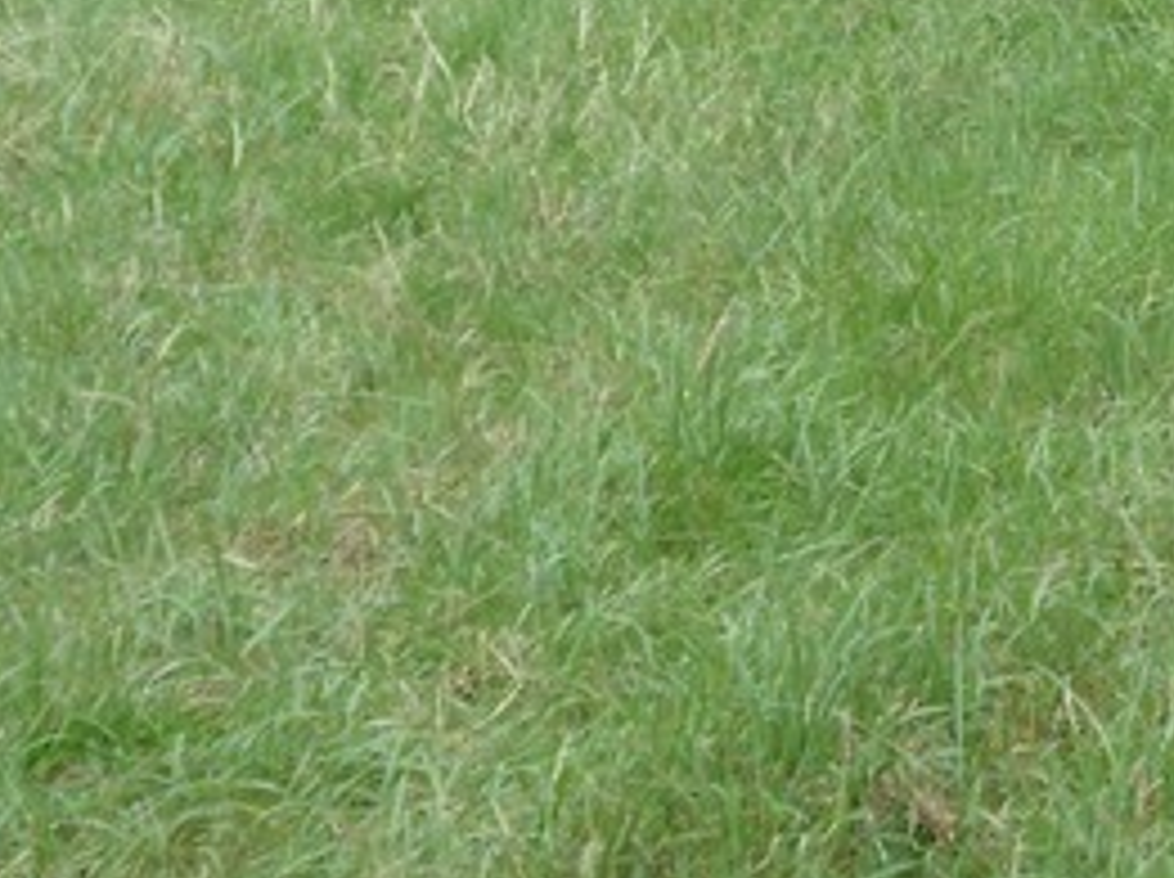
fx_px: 9551
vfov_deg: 5.2
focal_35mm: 282
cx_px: 1174
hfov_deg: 7.0
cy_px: -144
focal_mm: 16.4
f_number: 3.5
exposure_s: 1/192
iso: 50
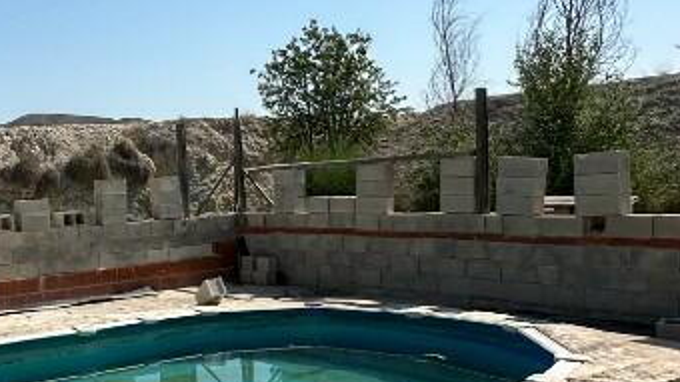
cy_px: 220
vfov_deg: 25.9
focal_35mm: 46
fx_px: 829
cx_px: 74
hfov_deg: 41.3
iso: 40
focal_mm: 2.22
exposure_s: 1/3401
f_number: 2.2
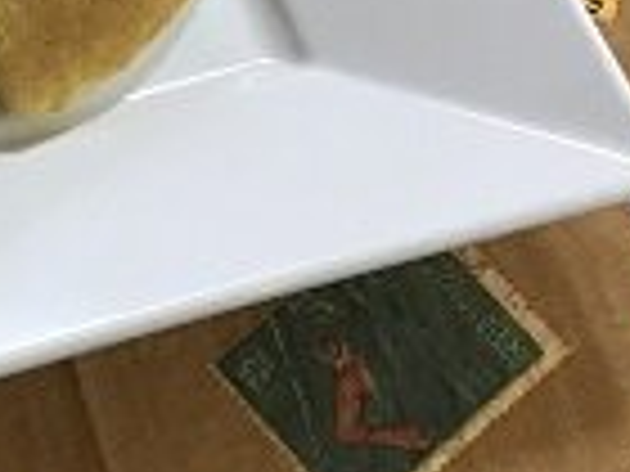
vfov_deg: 13.2
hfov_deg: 17.2
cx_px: -54
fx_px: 2020
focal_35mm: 111
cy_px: 20
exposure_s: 1/30
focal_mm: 3.3
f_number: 2.4
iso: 40
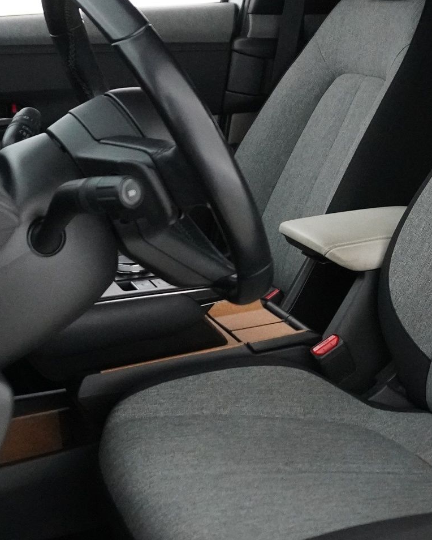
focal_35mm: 59
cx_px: 433
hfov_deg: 24.6
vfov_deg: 31.9
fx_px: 942
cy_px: 252
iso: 6400
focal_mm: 16
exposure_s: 1/125
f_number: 3.5
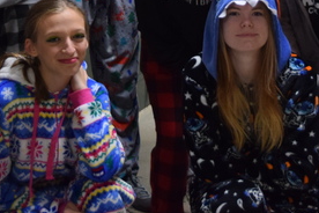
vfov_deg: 8.5
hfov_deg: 13.2
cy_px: -146
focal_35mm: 156
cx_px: 176
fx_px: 1382
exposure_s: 1/60
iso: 900
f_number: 4.2
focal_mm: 28
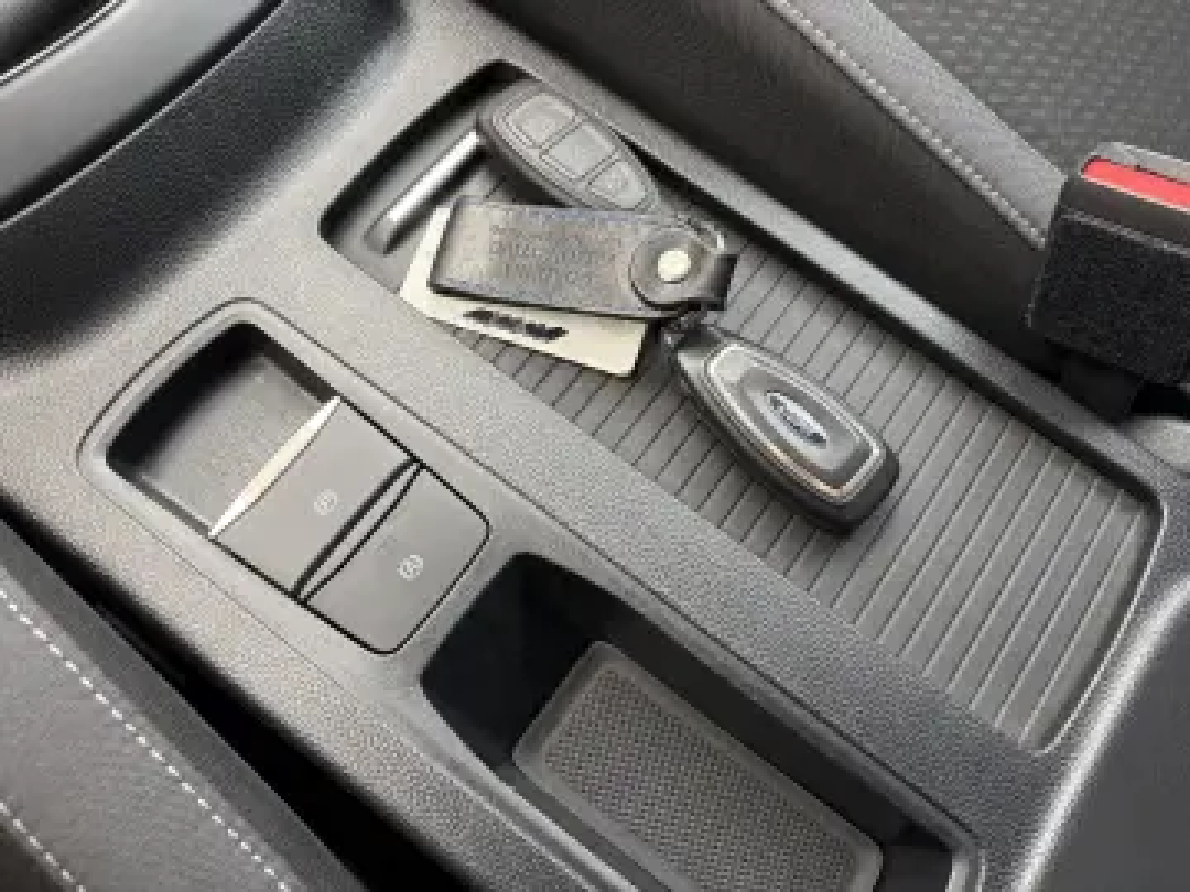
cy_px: 446
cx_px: 595
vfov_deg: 53.1
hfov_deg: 67.3
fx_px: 894
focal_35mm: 26
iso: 100
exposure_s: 1/121
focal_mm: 5.96
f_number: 1.6
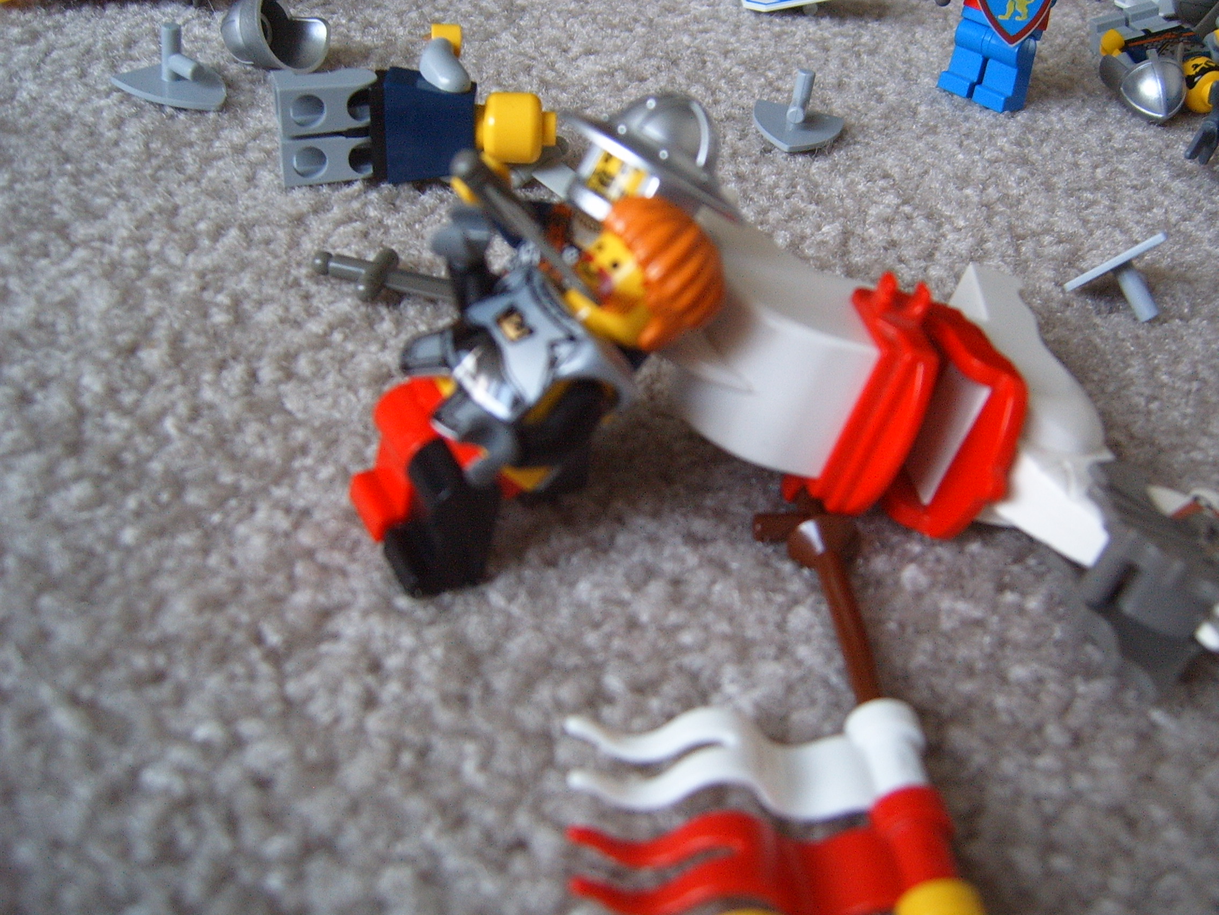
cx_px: 610
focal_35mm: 37
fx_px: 1303
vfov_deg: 38.7
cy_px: 458
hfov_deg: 50.1
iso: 141
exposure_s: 1/6
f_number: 2.9
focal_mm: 6.2
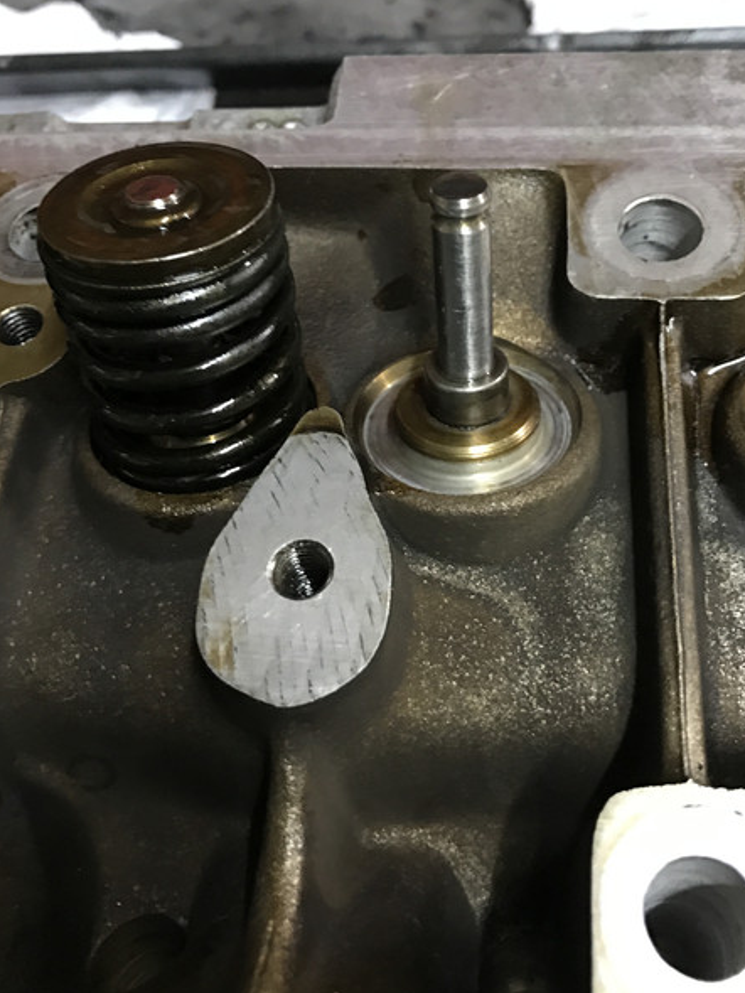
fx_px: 1090
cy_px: 408
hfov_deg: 37.7
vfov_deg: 48.7
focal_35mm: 38
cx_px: 421
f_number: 1.8
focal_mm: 3.99
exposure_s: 1/11
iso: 100
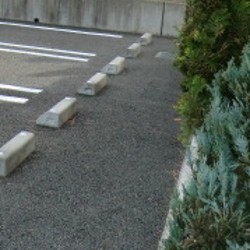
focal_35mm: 76
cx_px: 11
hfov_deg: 22.1
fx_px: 621
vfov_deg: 22.3
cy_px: 28
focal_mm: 4.3
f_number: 3.2
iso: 80
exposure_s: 1/320
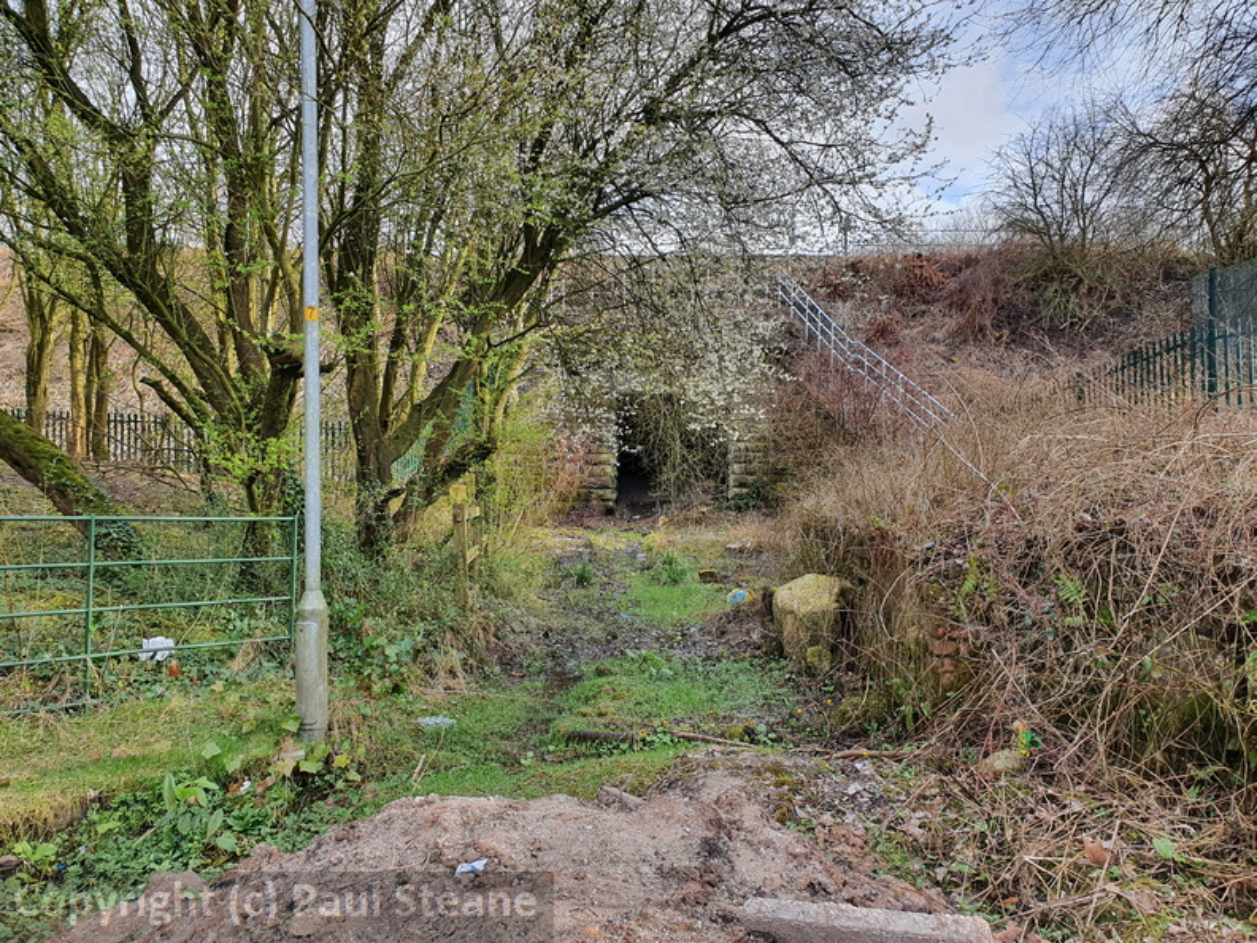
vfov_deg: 53.1
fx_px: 944
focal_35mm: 26
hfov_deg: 67.3
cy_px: 472
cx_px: 628
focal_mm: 4.32
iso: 50
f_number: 2.4
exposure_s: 1/256
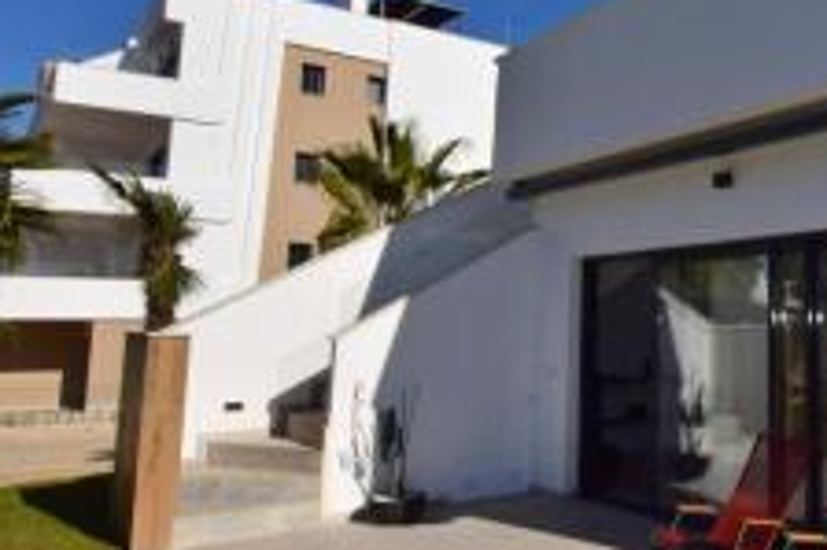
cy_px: 216
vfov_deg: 37.6
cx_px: 816
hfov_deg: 46.2
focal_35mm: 35
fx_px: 805
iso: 100
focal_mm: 11
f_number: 14
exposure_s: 1/200
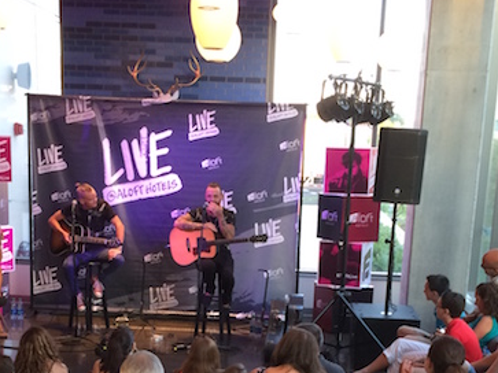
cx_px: 237
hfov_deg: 30.3
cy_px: 372
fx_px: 920
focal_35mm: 64
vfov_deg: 22.1
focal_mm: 4.15
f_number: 2.2
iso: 80
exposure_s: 1/30
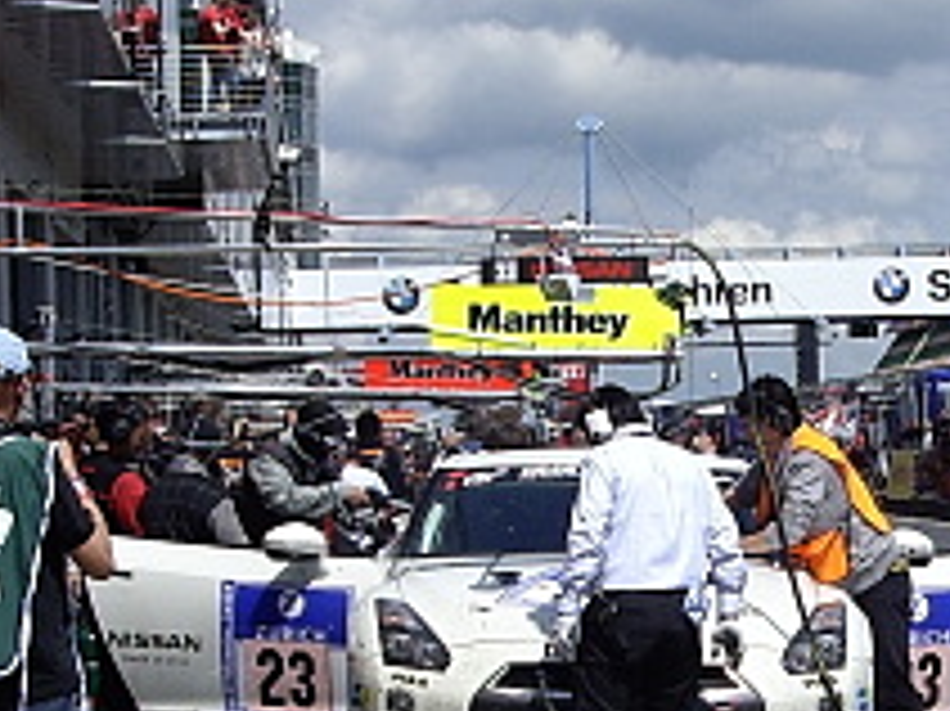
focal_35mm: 144
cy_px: 706
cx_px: 810
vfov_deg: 10.2
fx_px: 3950
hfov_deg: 13.6
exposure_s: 1/500
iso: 50
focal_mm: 7.9
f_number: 5.6
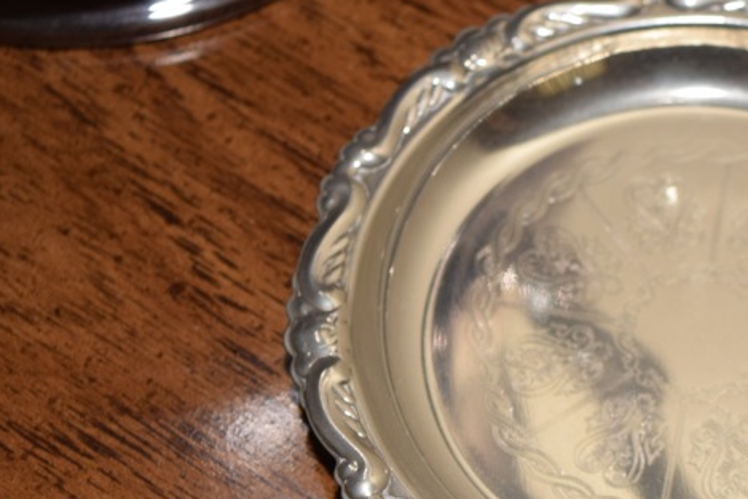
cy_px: 307
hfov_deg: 11.6
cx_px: 697
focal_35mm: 176
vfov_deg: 7.8
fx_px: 3659
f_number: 5.6
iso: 320
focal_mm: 55
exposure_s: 1/60
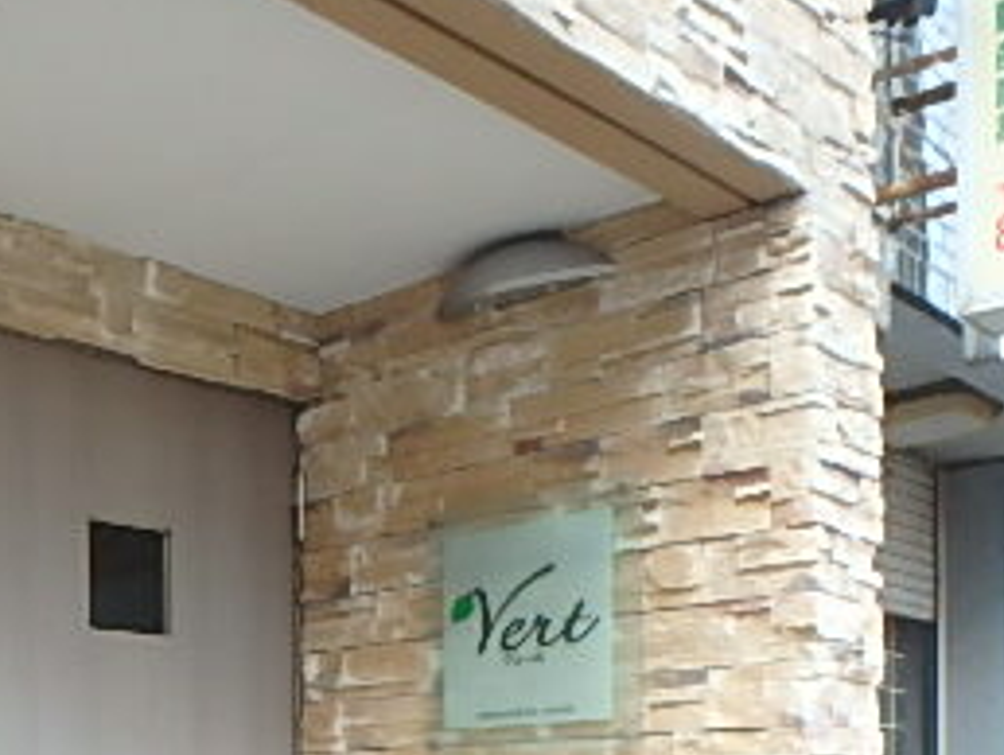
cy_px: 915
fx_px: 1510
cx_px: 163
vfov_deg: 25.2
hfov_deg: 35.3
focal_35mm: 52
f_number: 3.5
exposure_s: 1/250
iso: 320
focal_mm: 3.7
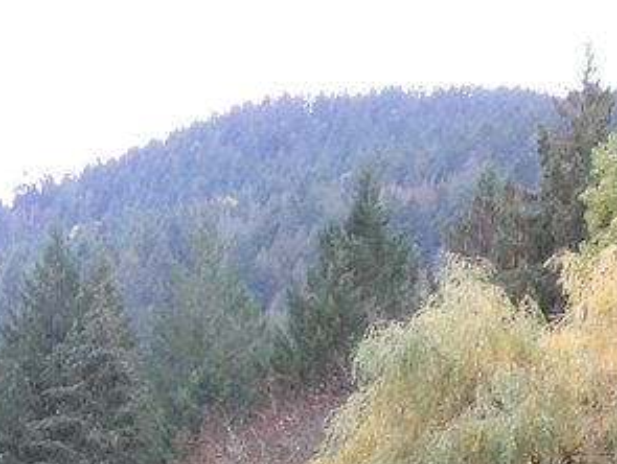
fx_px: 2552
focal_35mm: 143
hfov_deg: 12.8
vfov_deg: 9.6
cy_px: 951
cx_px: -397
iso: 100
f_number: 3.2
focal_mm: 5.9
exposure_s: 1/40
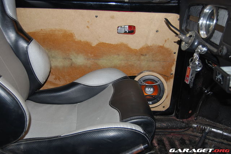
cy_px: 77
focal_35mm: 36
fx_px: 231
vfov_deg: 36.9
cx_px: 116
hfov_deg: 53.1
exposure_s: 1/60
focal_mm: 24
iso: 200
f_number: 4
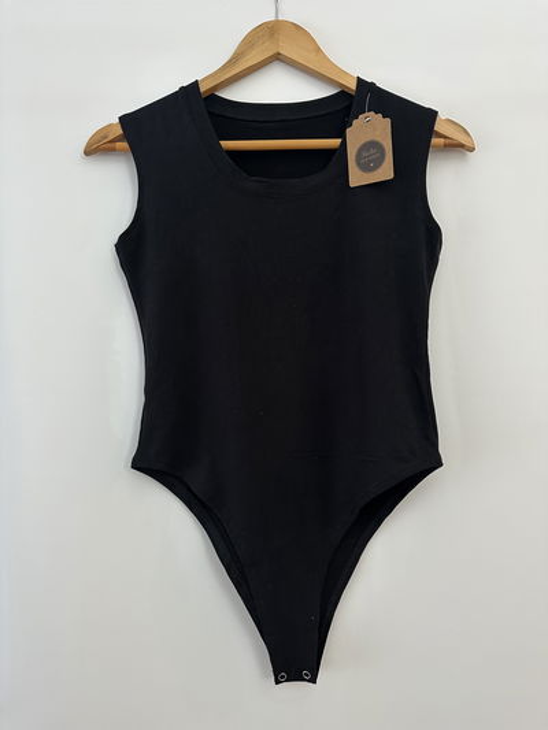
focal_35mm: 24
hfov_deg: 56.8
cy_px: 365
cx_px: 274
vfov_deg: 71.6
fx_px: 506
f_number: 1.78
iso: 250
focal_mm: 6.86
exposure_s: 1/50
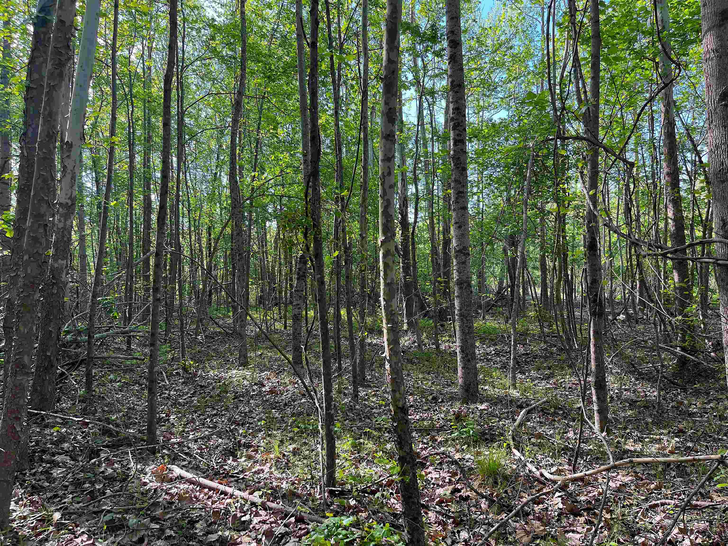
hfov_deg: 67.3
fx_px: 547
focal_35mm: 26
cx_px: 364
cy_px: 273
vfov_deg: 53.1
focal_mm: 5.1
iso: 50
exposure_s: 1/341
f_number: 1.6
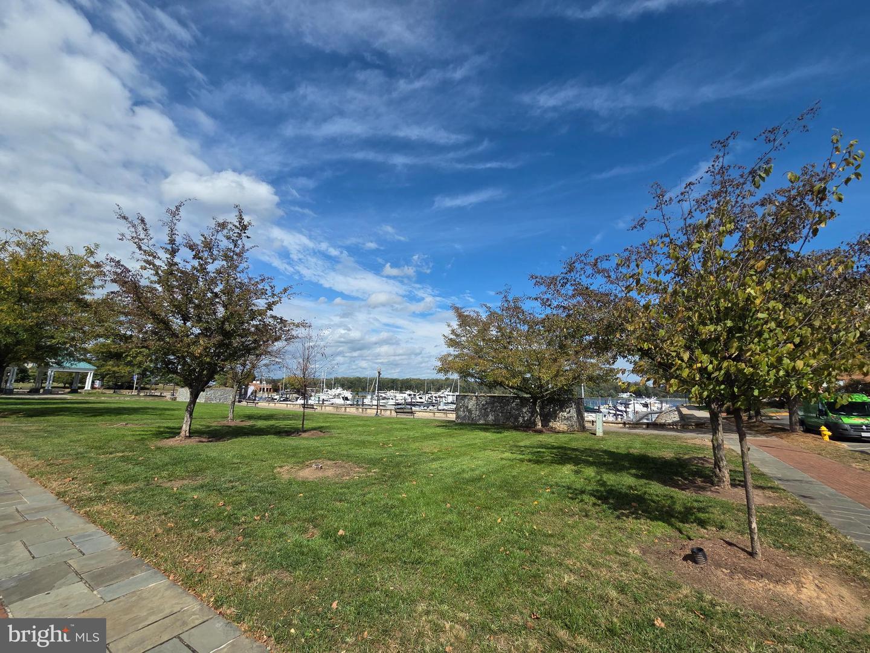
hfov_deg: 106.2
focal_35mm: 13
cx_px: 435
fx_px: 327
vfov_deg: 89.9
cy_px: 326
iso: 50
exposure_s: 1/3001
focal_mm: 2.2
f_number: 2.2
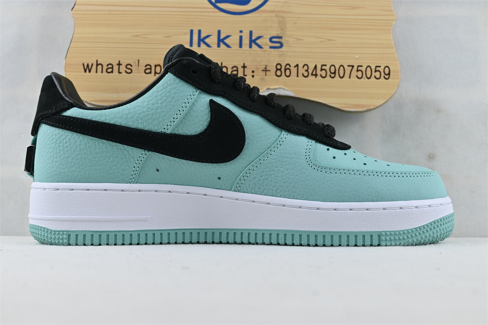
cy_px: 162
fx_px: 691
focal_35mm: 51
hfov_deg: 38.9
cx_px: 244
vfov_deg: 26.5
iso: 100
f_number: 5
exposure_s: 1/50
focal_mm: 34
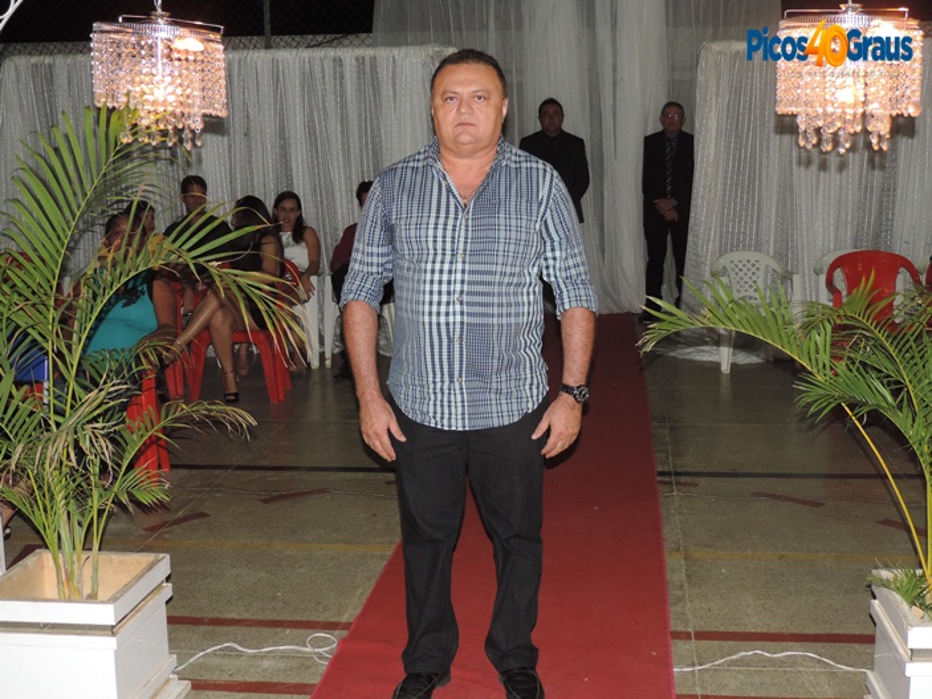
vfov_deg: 30.9
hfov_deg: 40.4
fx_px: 1265
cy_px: 350
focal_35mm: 47
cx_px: 466
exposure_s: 1/50
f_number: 3.5
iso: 320
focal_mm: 8.3
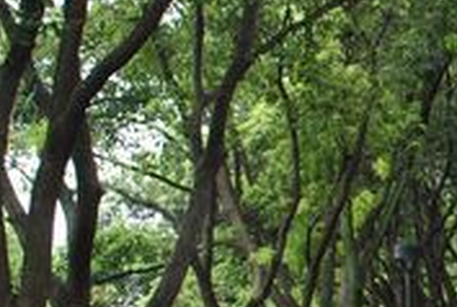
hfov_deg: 12.2
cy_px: 243
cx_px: 625
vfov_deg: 8.5
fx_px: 2062
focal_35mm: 162
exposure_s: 1/125
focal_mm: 24
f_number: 5.6
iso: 200
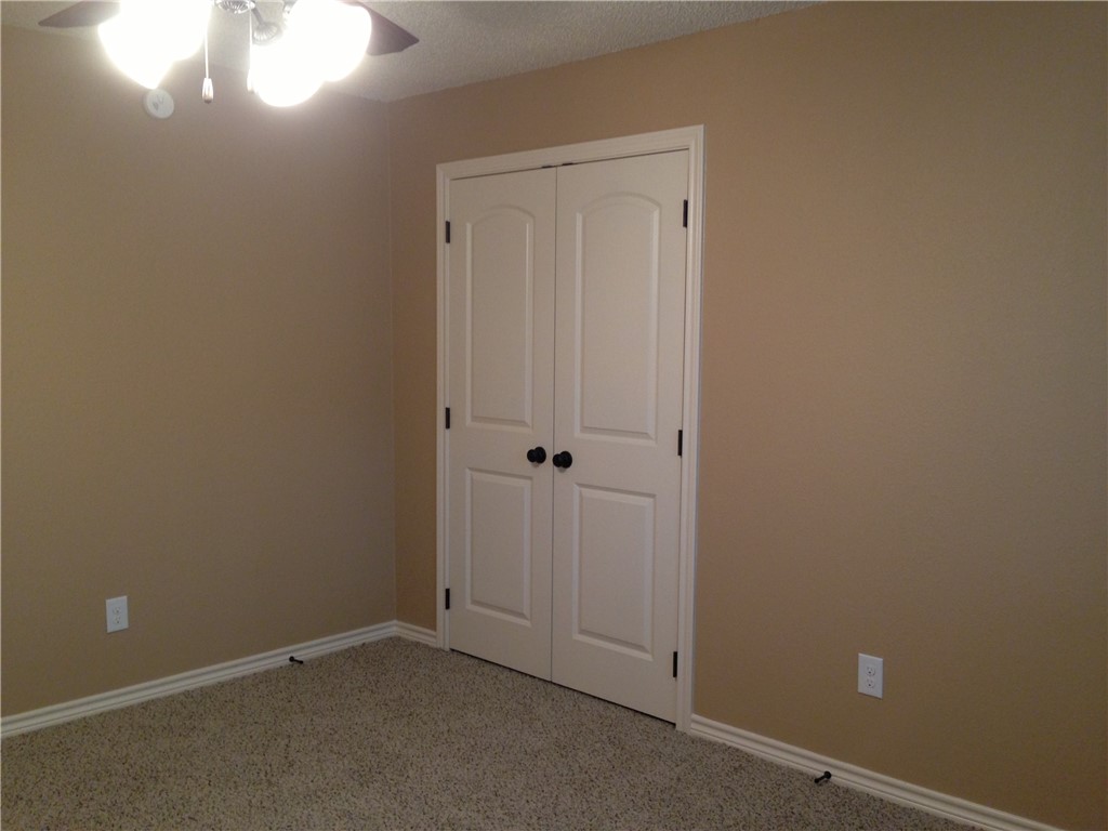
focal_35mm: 33
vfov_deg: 42.9
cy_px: 416
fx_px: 1056
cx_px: 554
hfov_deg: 55.4
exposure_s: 1/20
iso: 125
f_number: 2.4
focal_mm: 4.13
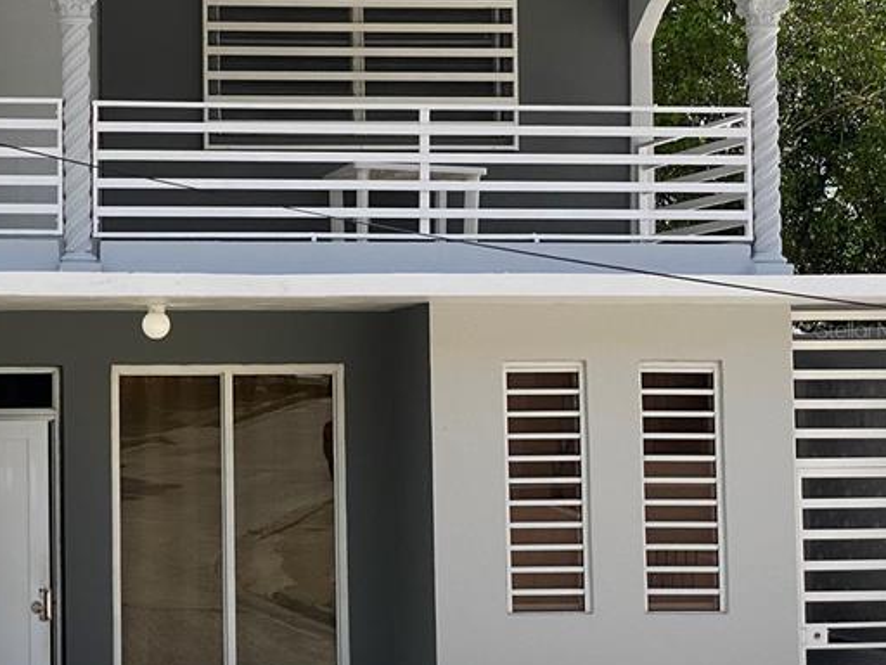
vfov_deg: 14.2
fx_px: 2662
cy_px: 329
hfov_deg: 18.5
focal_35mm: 104
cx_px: 35
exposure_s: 1/2398
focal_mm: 6
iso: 20
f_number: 2
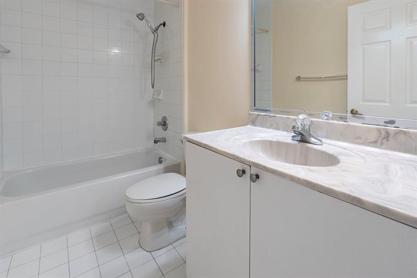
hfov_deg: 95.0
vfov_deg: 72.0
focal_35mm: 16
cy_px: 139
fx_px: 191
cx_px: 208
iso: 320
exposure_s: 1/60
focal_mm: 11
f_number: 4
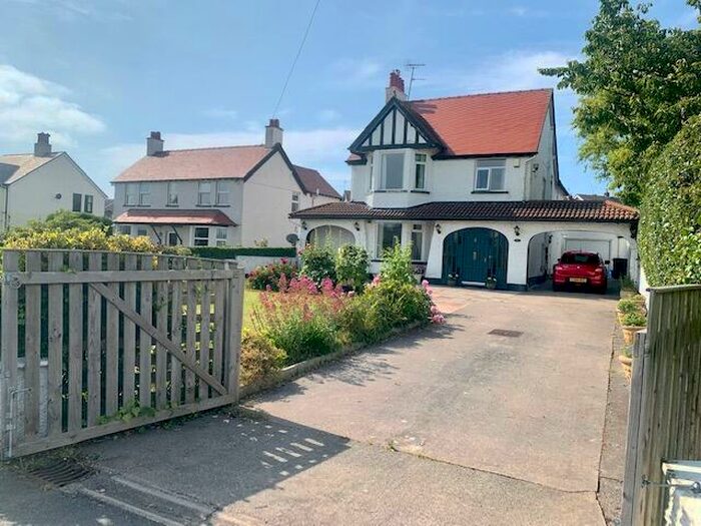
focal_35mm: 26
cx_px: 350
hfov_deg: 67.3
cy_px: 263
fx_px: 527
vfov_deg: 53.1
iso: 25
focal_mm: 4.25
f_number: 1.8
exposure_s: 1/2681
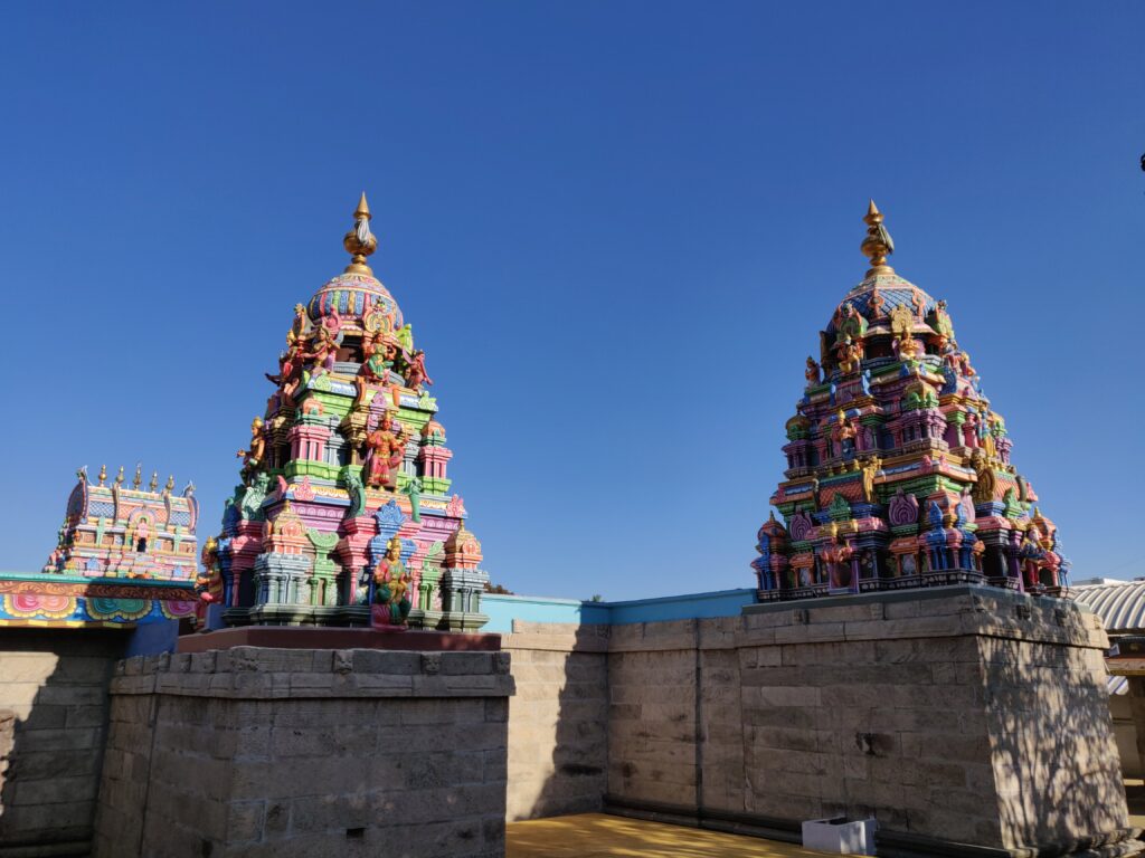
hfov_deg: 69.4
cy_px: 429
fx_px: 827
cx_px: 572
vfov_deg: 54.9
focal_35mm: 25
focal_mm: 4.25
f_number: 1.7
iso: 100
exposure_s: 1/2138
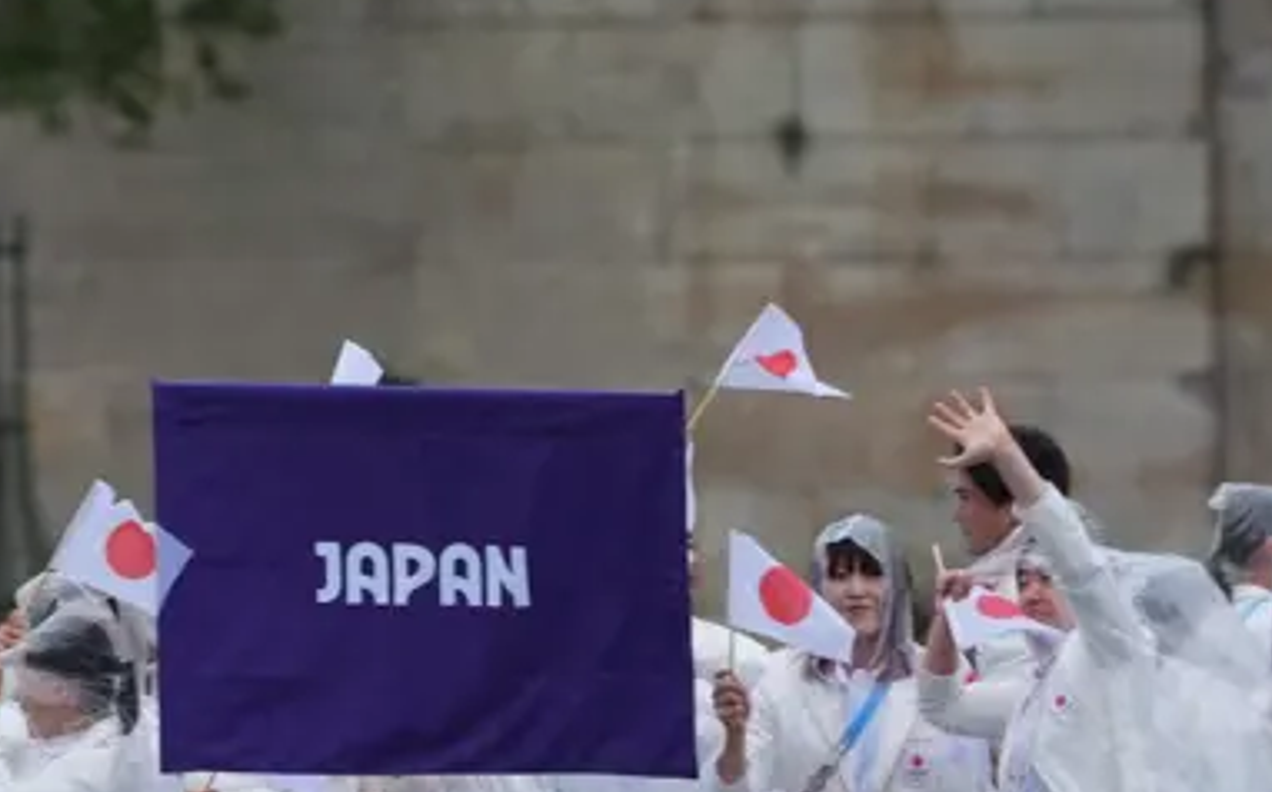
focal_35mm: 940
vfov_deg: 1.4
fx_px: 32557
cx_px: 226
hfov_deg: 2.2
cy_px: 313
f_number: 4
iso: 1600
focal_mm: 400
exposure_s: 1/400
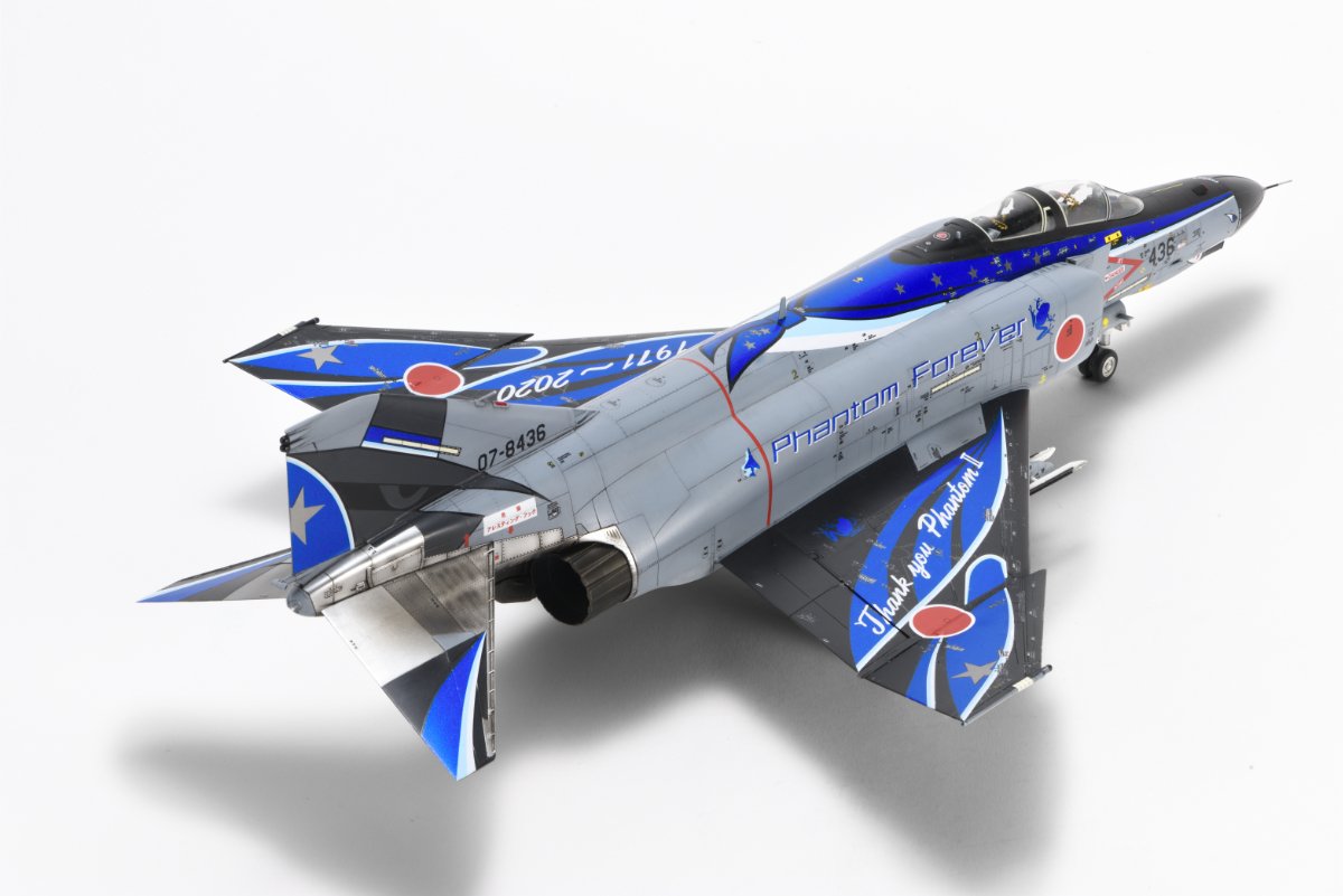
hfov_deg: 19.4
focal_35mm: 105
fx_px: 3918
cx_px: 672
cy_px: 448
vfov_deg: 13.1
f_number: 22
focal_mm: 105
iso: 100
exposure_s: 1
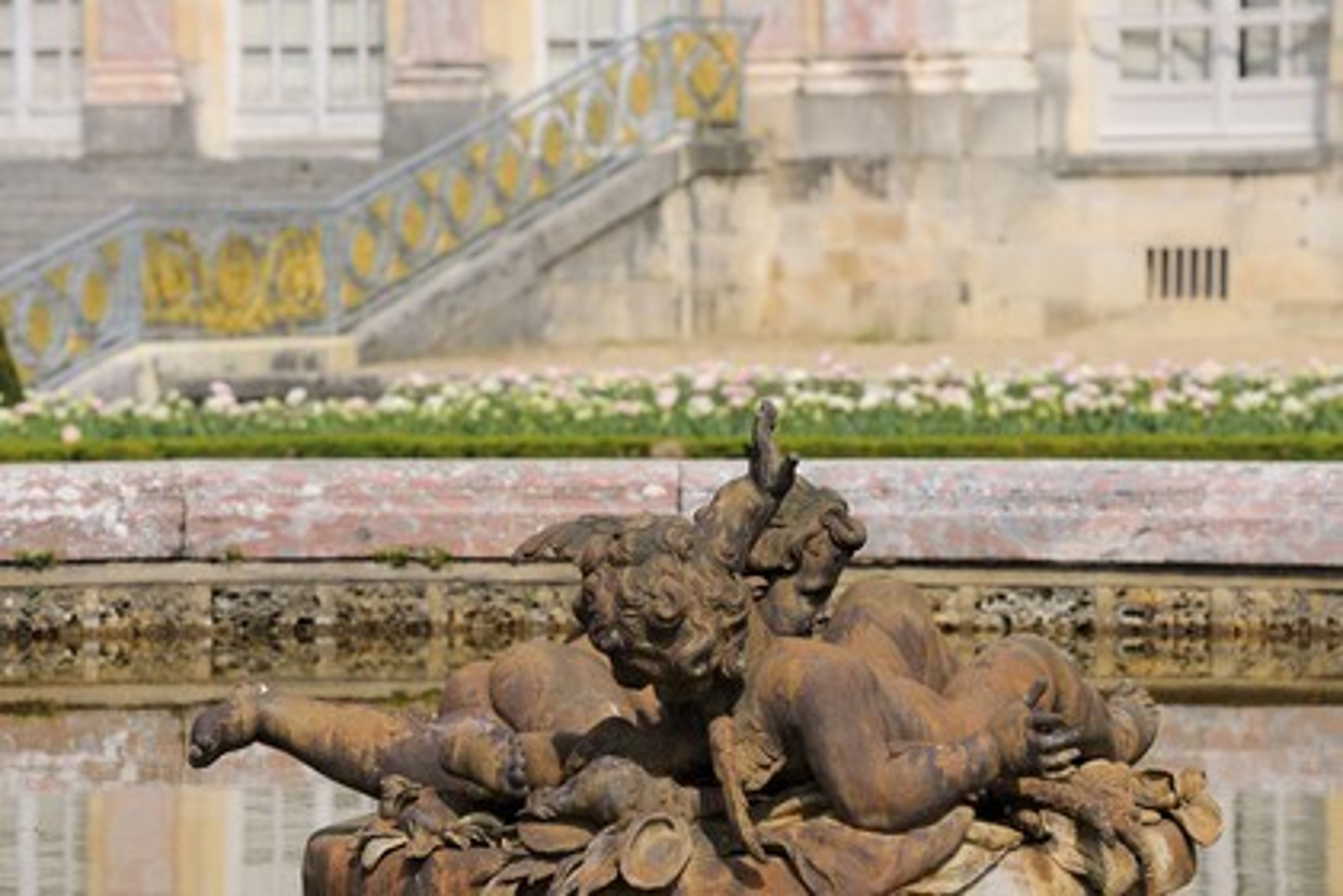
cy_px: 448
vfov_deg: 8.9
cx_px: 672
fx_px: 5782
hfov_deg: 13.2
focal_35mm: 155
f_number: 8
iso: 100
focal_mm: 155
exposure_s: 1/250
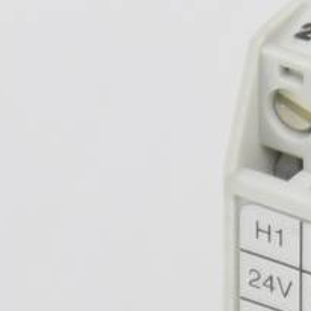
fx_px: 19028
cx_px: 678
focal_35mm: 1872
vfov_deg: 0.9
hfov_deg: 0.9
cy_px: 143
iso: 1600
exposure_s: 1/250
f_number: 5.6
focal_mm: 140
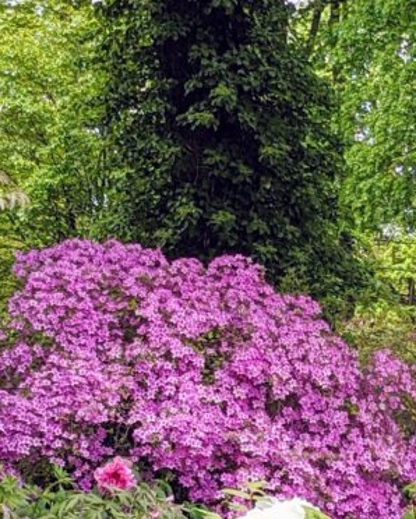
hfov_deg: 10.5
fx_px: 2230
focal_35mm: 145
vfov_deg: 13.1
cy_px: 492
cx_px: 482
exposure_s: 1/618
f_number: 1.73
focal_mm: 4.38
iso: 53
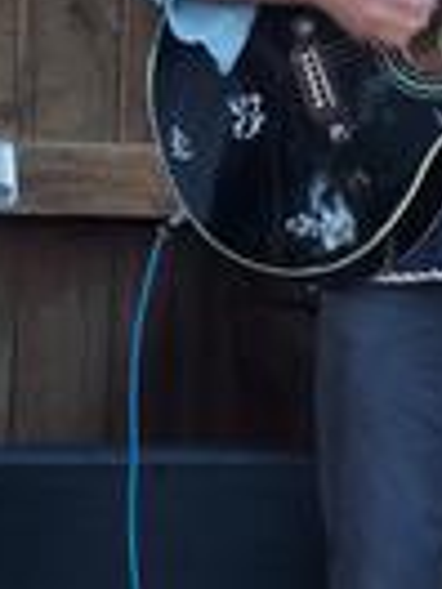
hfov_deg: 4.7
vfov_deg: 6.3
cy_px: 40
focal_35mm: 314
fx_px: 5346
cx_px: 438
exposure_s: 1/60
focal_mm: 19.6
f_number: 2.8
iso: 640
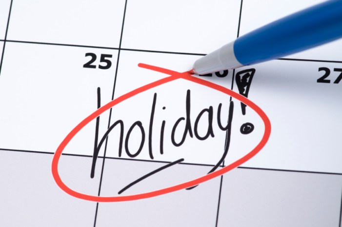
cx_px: 171
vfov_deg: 9.1
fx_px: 1423
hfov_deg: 13.7
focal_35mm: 150
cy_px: 114
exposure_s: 1/100
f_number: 13
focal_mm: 100
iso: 100
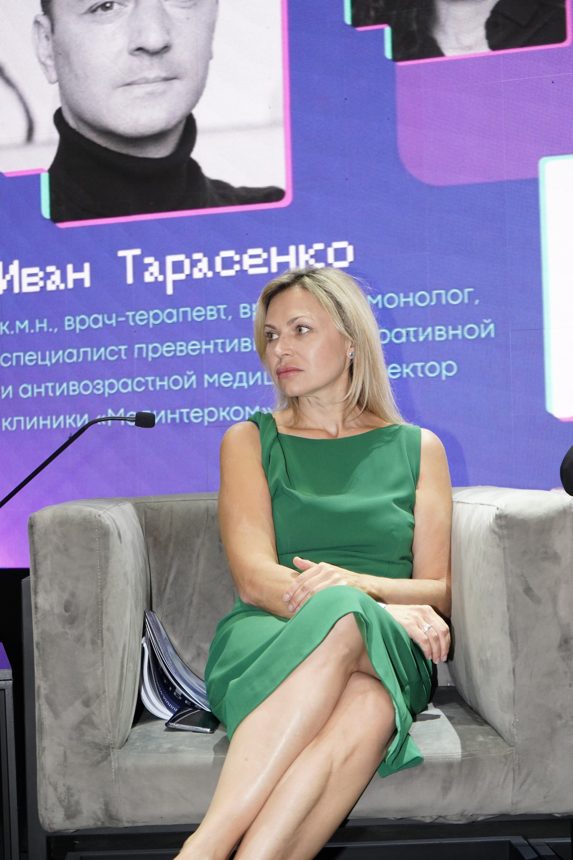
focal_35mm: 70
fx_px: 1671
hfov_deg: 19.5
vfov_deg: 28.8
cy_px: 430
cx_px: 286
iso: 2500
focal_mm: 70
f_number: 5.6
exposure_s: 1/250
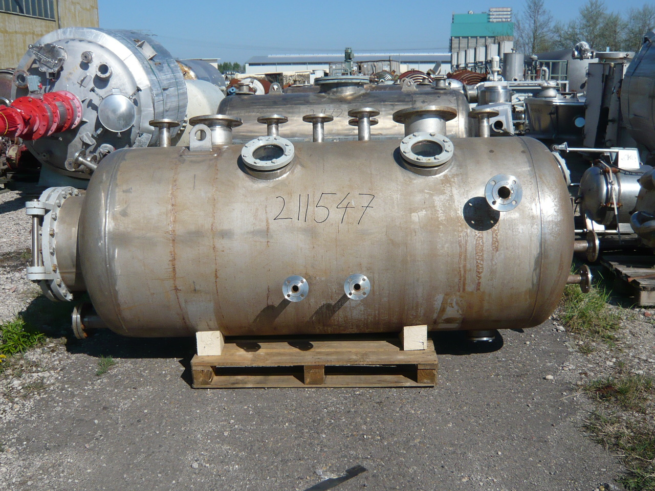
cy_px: 246
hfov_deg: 52.6
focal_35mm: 35
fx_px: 662
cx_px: 328
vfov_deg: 40.7
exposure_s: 1/320
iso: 100
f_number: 8
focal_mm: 4.6
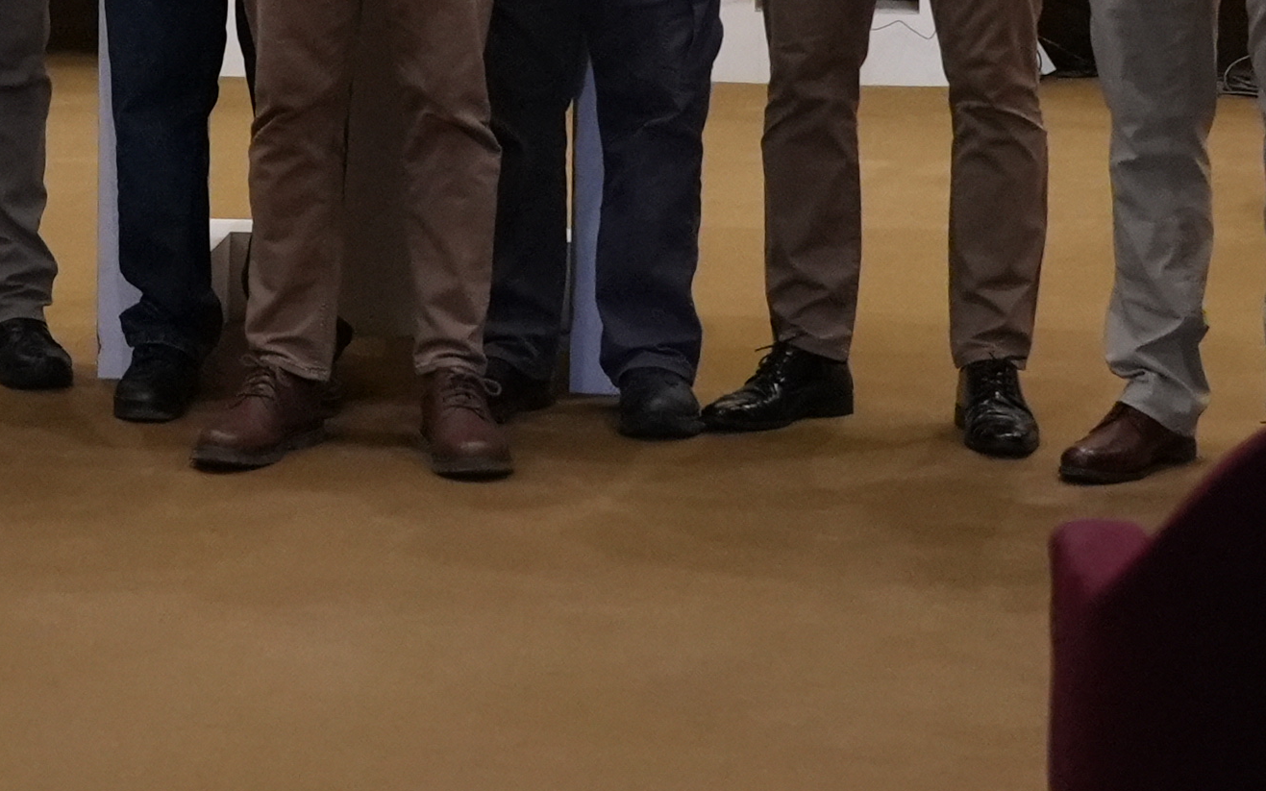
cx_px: 174
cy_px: -303
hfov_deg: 16.1
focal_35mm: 128
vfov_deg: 10.0
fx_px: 4416
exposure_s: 1/160
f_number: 4
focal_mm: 39
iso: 10000
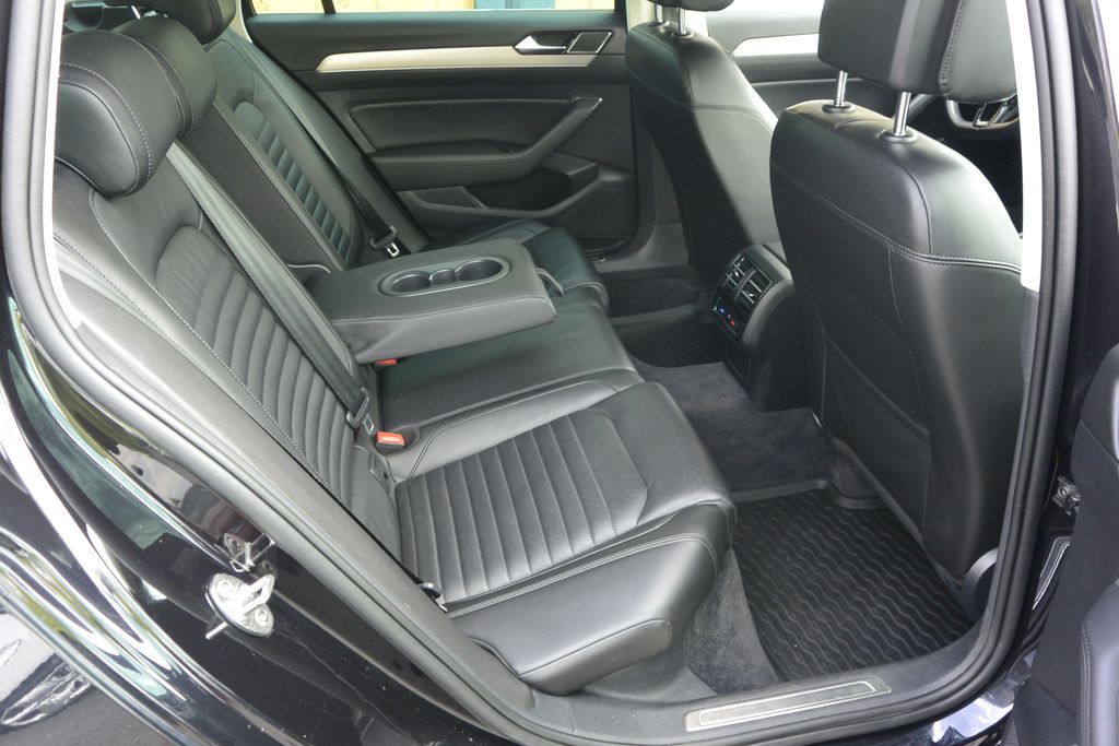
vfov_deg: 47.9
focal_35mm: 27
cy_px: 373
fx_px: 839
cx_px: 560
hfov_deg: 67.4
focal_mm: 10
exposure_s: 1/60
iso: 200
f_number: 3.5
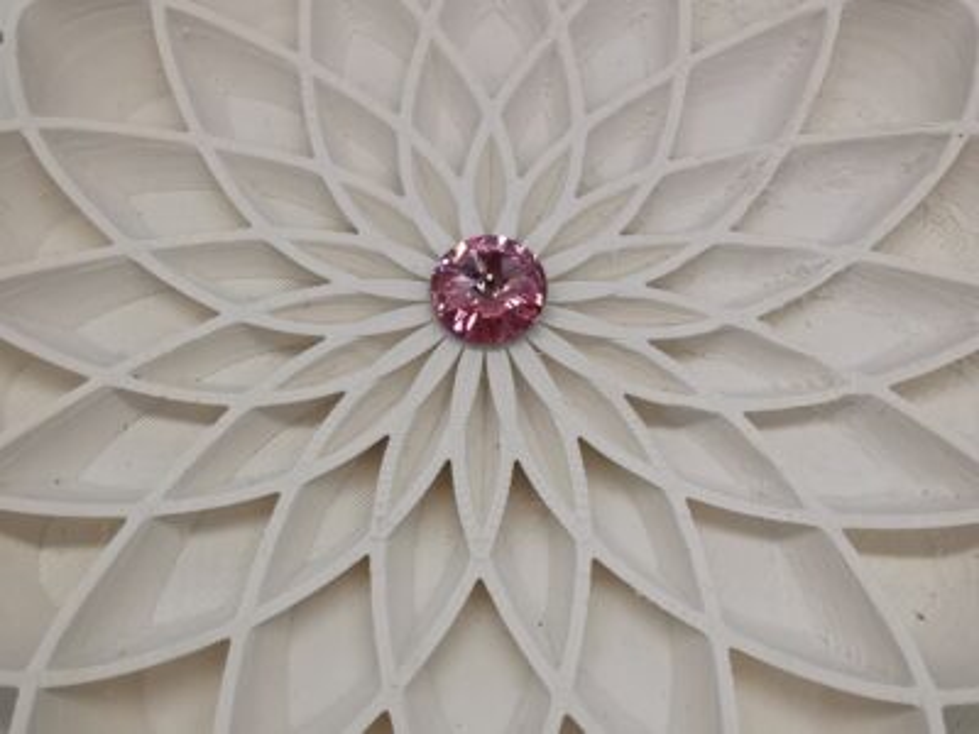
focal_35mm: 27
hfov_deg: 65.3
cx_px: 490
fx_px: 764
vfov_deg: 51.4
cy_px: 367
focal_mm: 2.26
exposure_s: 1/547
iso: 50
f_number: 2.2
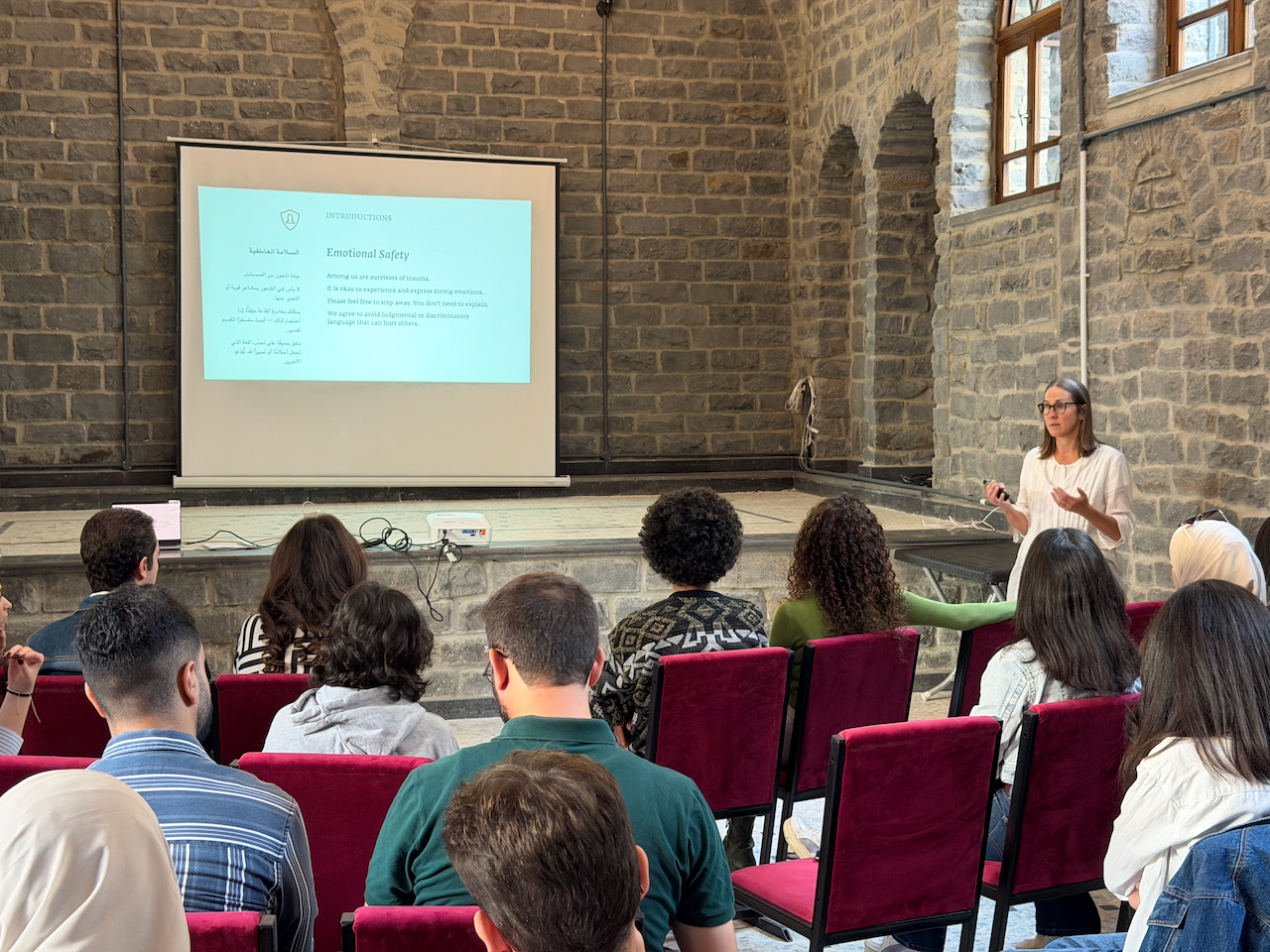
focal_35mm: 48
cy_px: 476
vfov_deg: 30.3
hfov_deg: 39.7
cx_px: 635
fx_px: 1761
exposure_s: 1/40
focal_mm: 6.76
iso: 320
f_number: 1.78
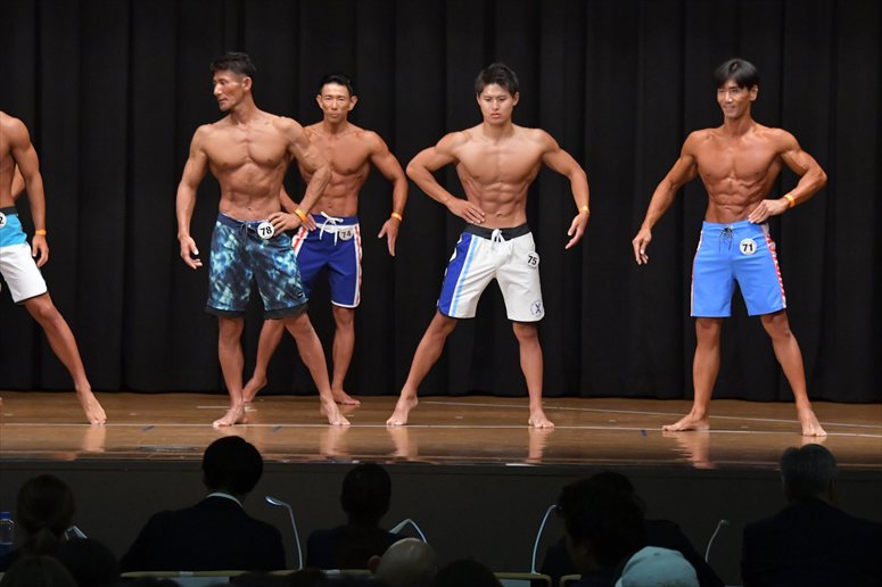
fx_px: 4114
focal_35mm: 168
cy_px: 294
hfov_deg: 12.2
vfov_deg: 8.2
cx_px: 441
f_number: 5.6
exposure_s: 1/400
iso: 6400
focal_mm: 112
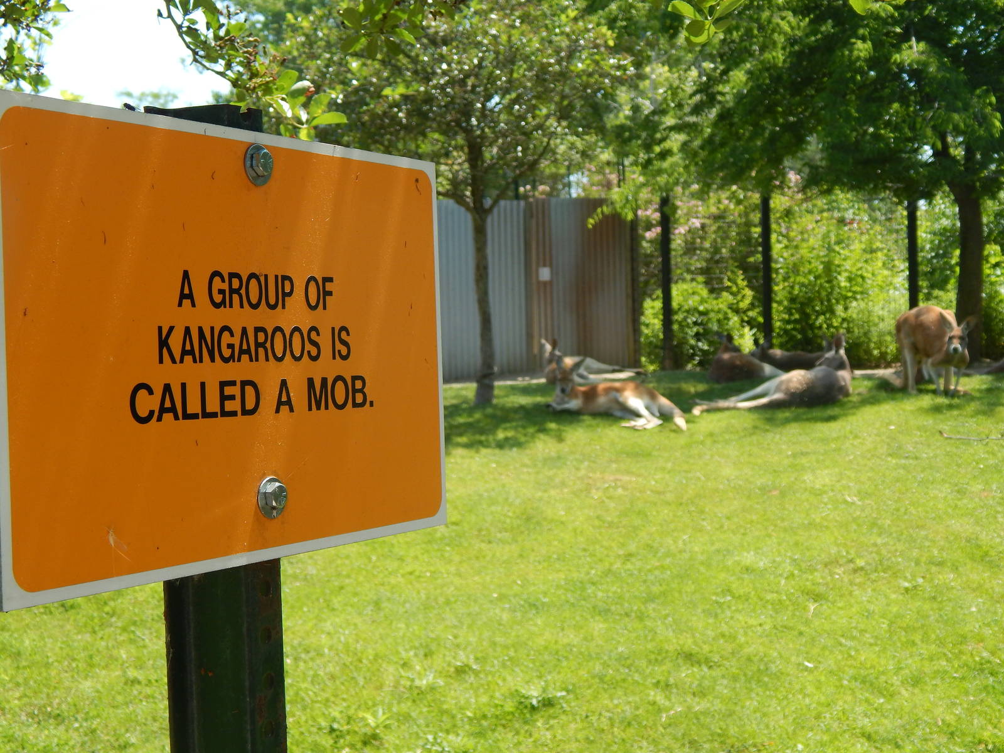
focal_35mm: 55
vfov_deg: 26.6
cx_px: 502
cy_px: 376
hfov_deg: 34.9
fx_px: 1595
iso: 125
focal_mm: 9.7
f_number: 3.8
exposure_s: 1/500
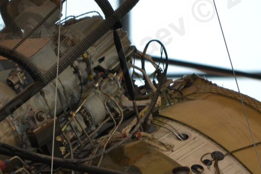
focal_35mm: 743
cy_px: 92
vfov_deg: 1.8
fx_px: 5385
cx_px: 63
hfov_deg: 2.8
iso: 720
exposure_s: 1/60
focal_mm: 240
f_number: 5.3
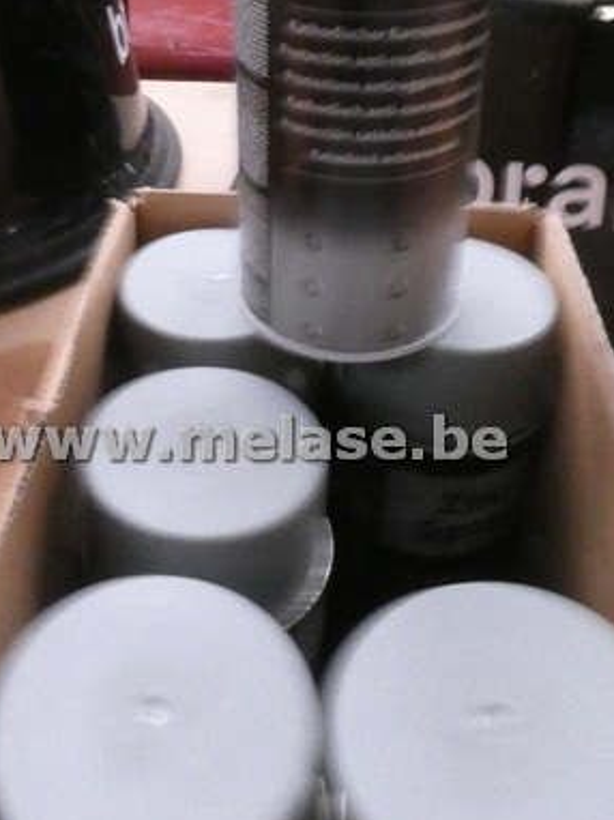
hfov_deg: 37.4
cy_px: 220
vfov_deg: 47.4
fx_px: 900
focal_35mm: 38
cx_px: 219
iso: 1600
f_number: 8
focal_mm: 3.6
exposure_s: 1/13
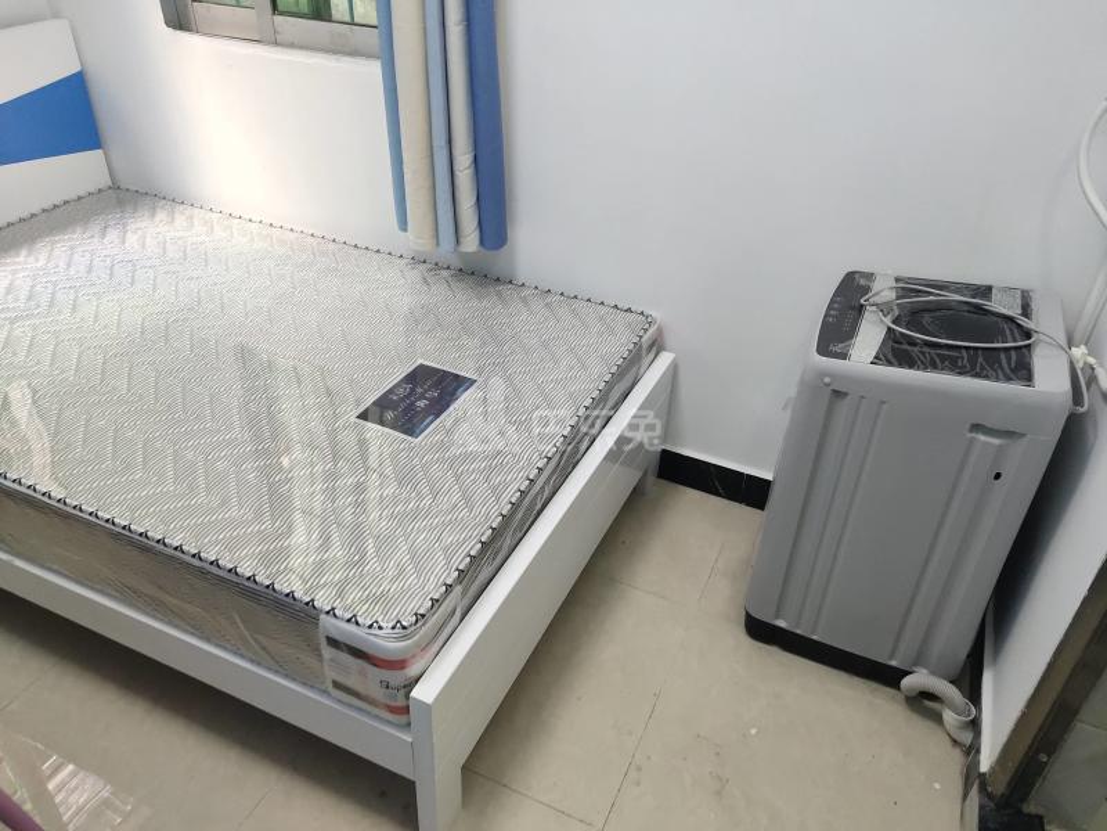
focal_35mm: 26
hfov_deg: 67.3
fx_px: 831
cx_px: 554
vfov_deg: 53.1
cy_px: 416
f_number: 1.79
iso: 238
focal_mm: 4.27
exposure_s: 1/50
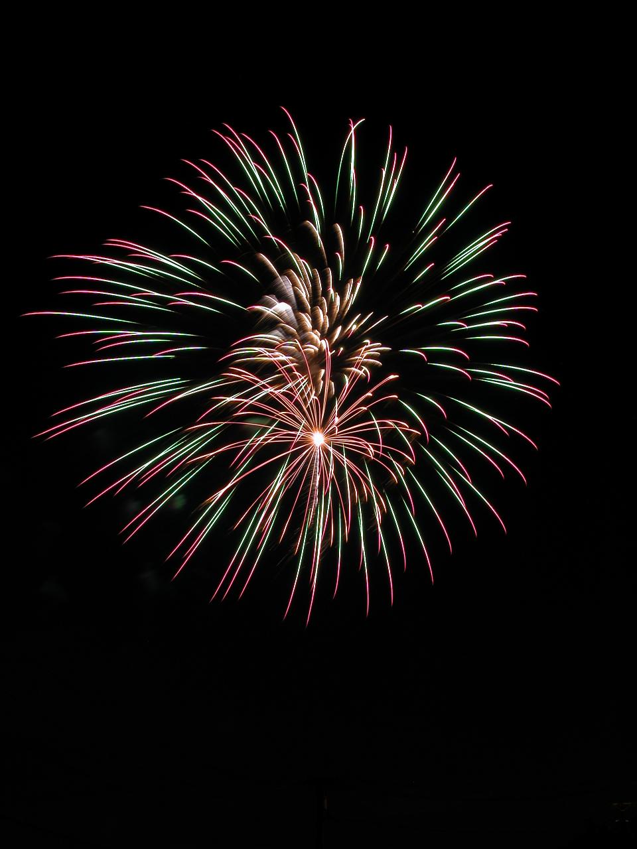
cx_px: 318
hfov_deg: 40.7
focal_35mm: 35
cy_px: 424
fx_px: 859
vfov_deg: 52.6
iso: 100
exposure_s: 4
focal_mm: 8.9
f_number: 8
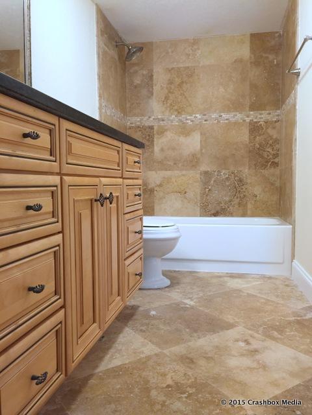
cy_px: 208
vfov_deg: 61.7
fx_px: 349
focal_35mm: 29
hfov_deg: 48.2
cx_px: 156
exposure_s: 1/30
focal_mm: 4.15
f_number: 2.2
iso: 100
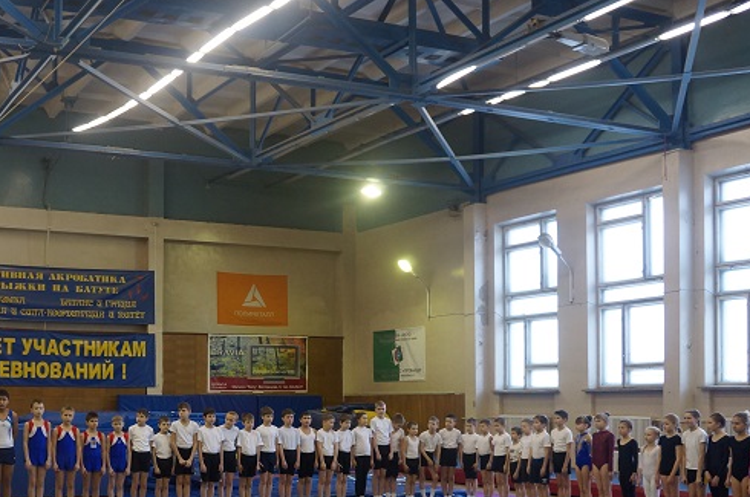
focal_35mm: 49
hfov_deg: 39.1
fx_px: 1019
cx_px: 168
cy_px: 372
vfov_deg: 27.1
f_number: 4
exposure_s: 1/60
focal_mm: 20
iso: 640
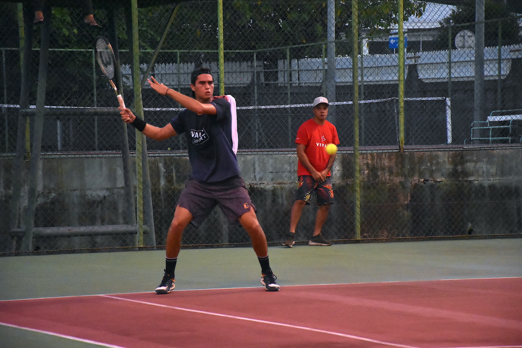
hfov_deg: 13.7
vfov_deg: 9.2
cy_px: 174
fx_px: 2175
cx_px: 261
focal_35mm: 150
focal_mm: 100
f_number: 5.6
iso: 6400
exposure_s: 1/500
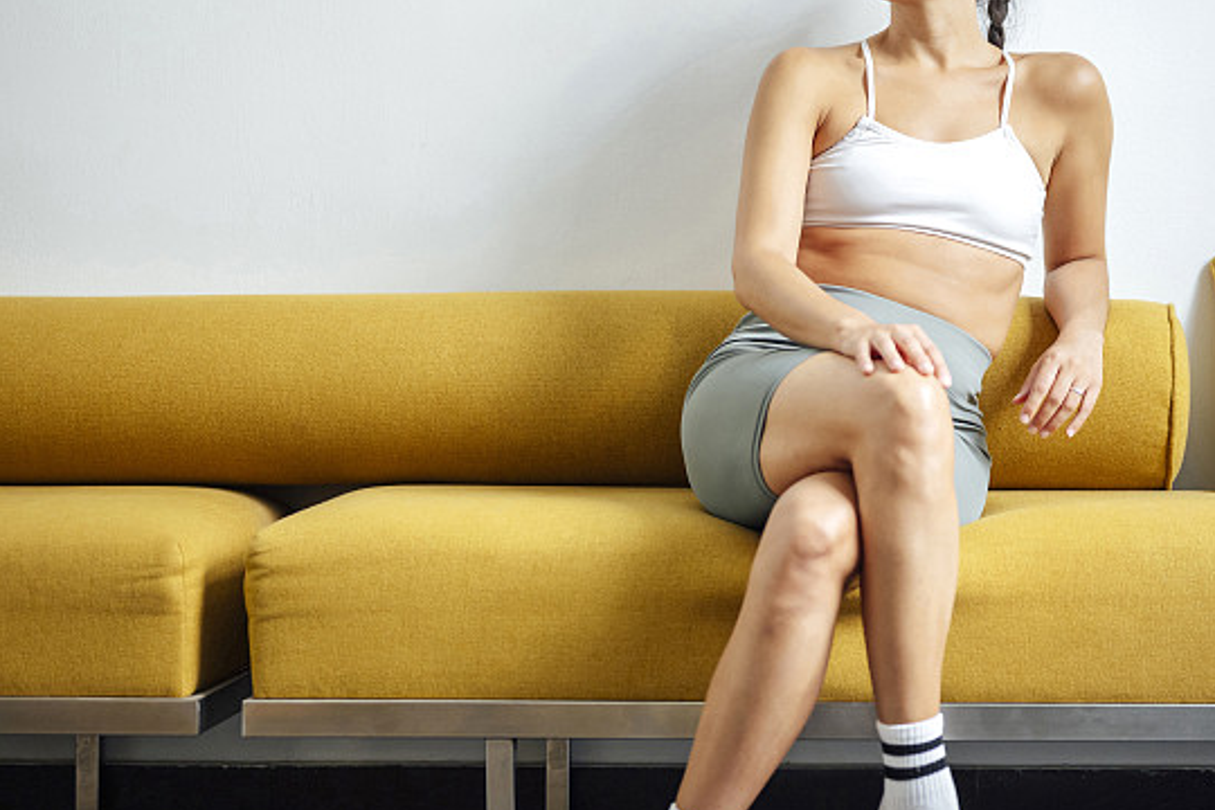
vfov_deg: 18.4
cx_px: 826
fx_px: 2497
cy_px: 397
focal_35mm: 74
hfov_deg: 27.2
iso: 400
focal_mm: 50
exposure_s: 1/100
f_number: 1.8
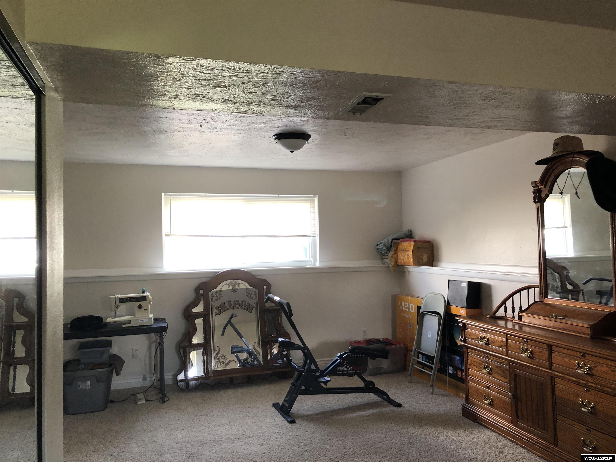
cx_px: 308
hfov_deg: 63.4
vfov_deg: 49.7
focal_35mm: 28
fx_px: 498
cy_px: 231
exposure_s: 1/15
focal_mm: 3.99
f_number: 1.8
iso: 40
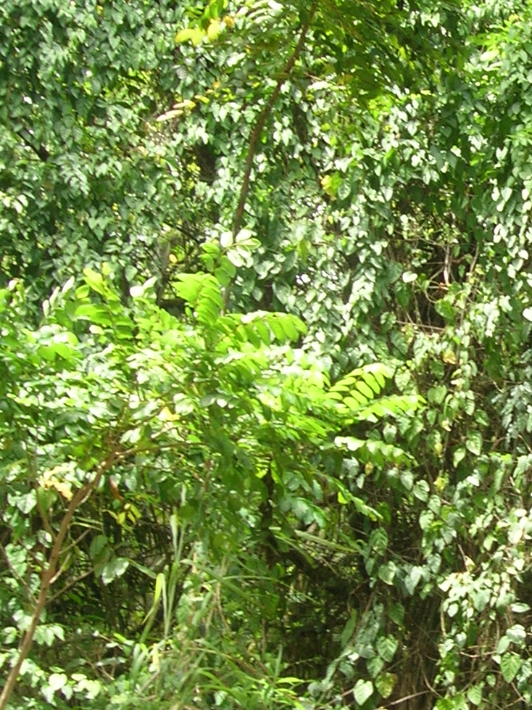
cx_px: 651
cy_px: 450
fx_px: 1845
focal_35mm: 90
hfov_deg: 15.7
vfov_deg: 21.7
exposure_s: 1/43
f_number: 4.9
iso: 50
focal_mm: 5.7
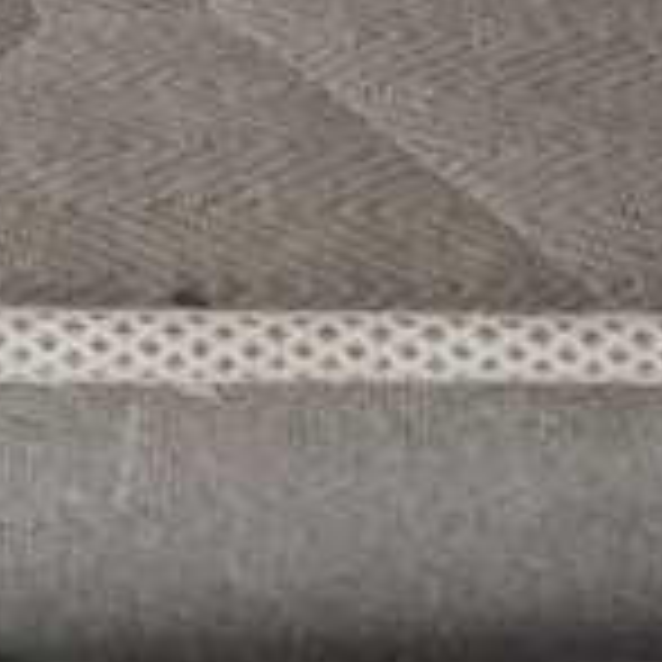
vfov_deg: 7.6
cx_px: -360
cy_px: -1511
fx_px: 4154
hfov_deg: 8.9
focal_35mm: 192
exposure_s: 1/33.3
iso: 618
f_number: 1.8
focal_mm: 3.95
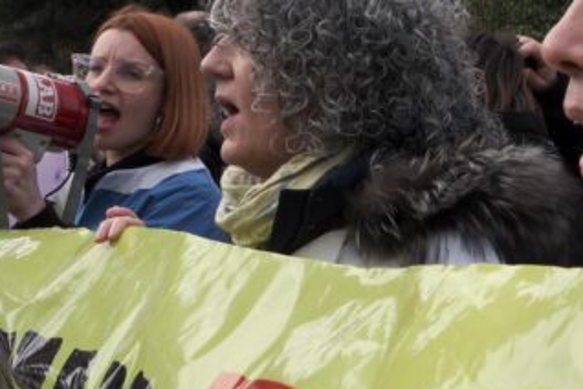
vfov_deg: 12.3
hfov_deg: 18.3
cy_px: 191
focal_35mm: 111
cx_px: 456
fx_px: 1797
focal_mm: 30.8
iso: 800
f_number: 14
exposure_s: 1/500
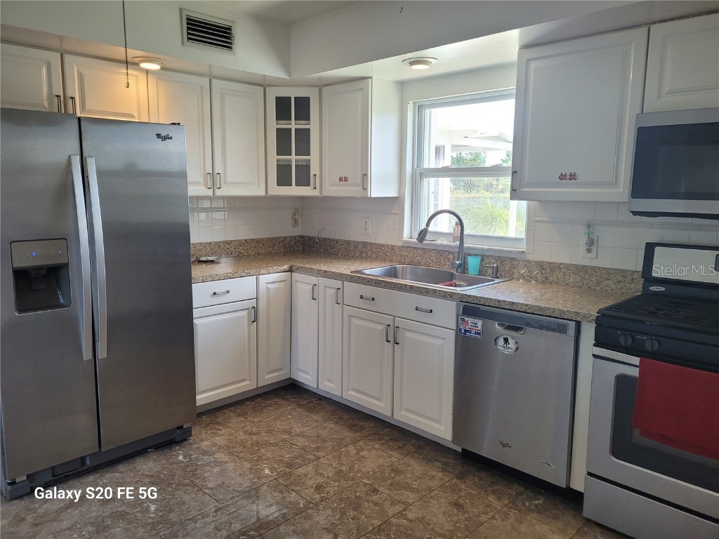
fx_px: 540
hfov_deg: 67.3
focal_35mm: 26
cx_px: 360
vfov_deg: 53.1
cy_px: 270
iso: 125
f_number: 1.8
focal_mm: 5.4
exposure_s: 1/120
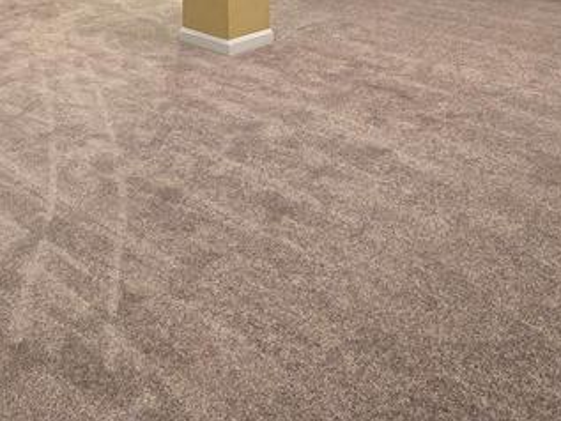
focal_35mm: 42
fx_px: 681
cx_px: 156
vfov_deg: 28.6
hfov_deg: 43.6
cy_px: -115
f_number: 2.2
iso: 640
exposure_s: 1/60
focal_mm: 2.2
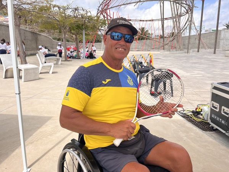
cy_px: 86
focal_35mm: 26
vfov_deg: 53.1
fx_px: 172
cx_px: 114
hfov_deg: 67.3
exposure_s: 1/2137
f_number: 1.6
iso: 50
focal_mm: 5.1
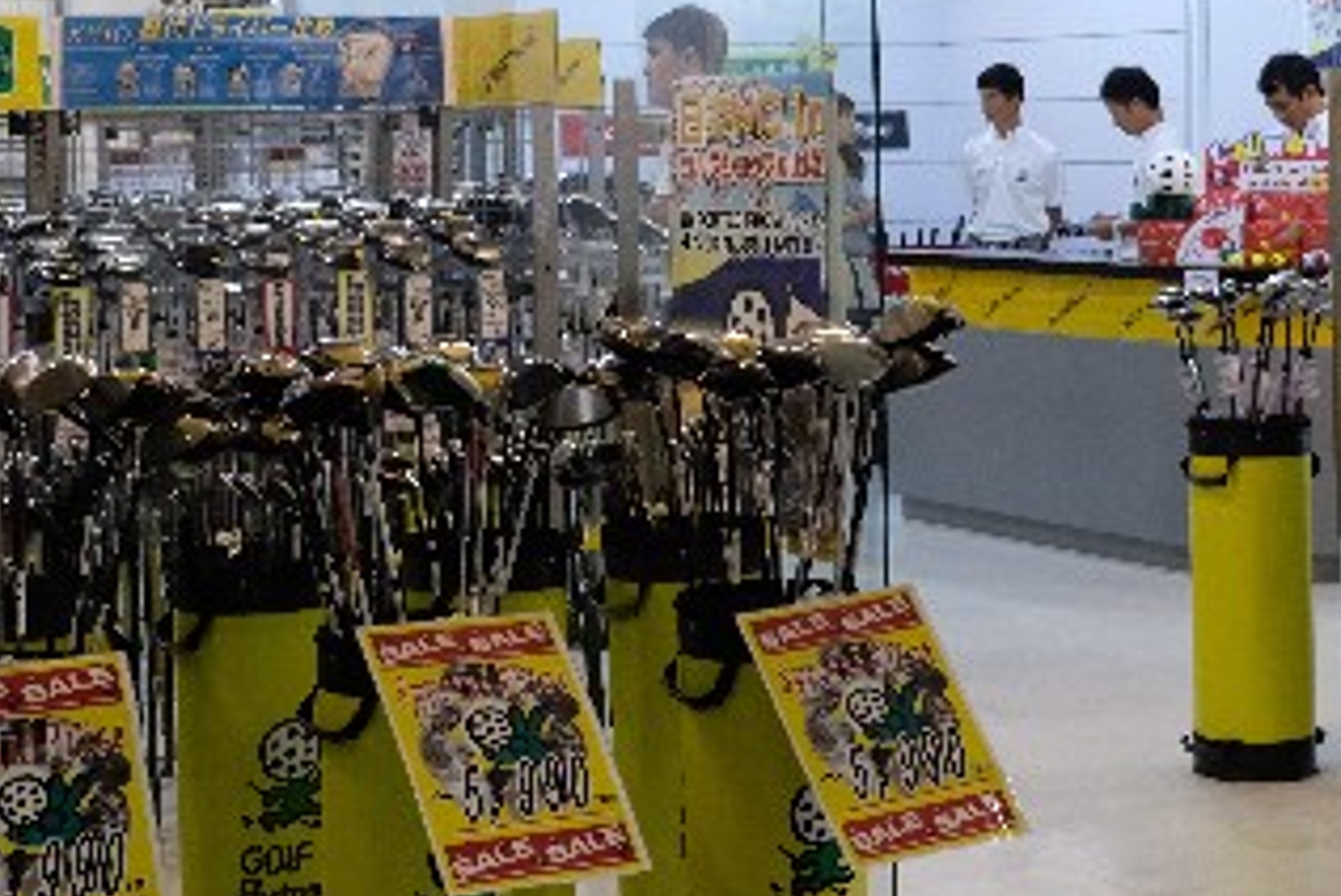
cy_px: 118
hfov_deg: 26.0
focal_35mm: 78
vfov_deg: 17.3
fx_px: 2908
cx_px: 732
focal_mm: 22.3
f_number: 3.2
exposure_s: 1/170
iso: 1600
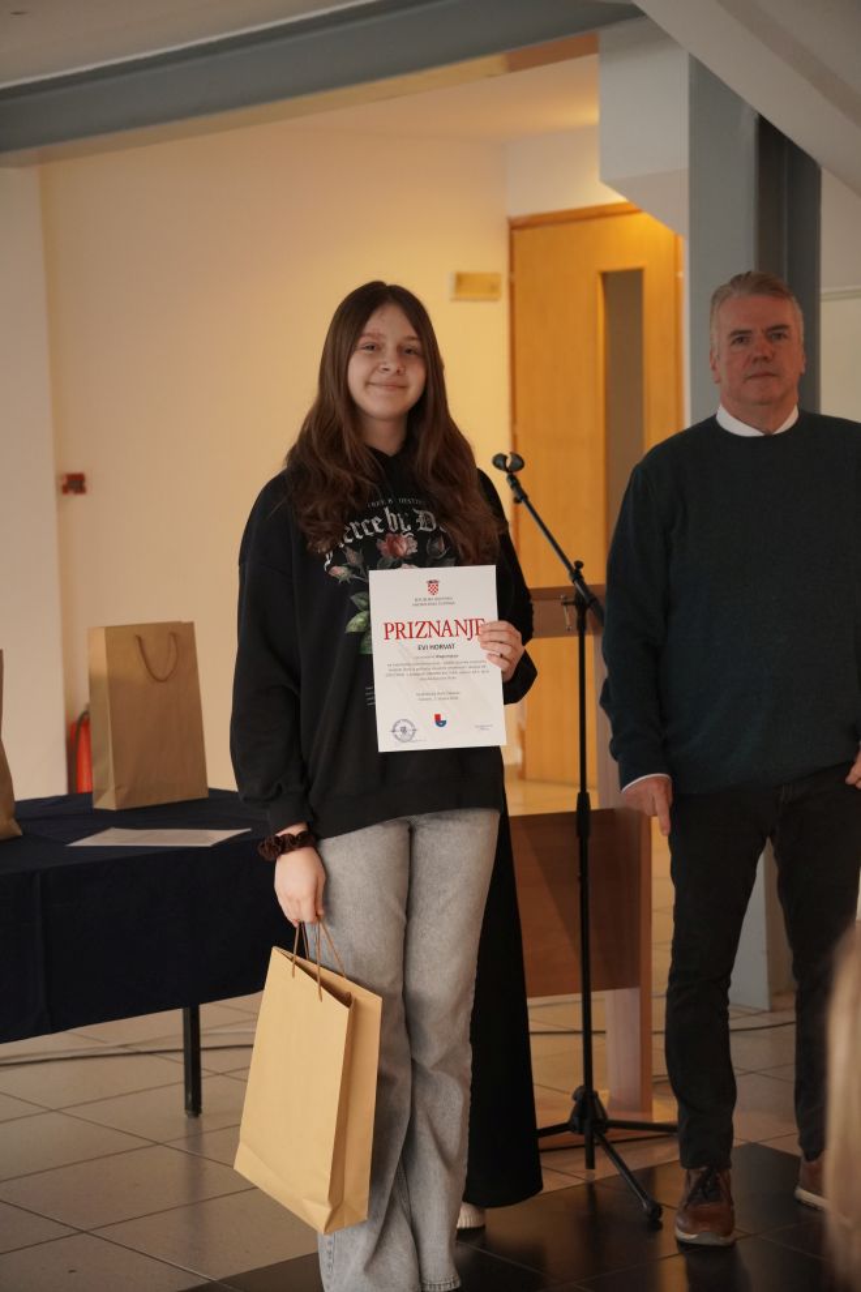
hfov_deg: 18.2
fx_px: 2690
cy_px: 646
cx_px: 430
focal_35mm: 75
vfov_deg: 27.0
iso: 2000
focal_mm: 50
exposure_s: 1/125
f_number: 3.5
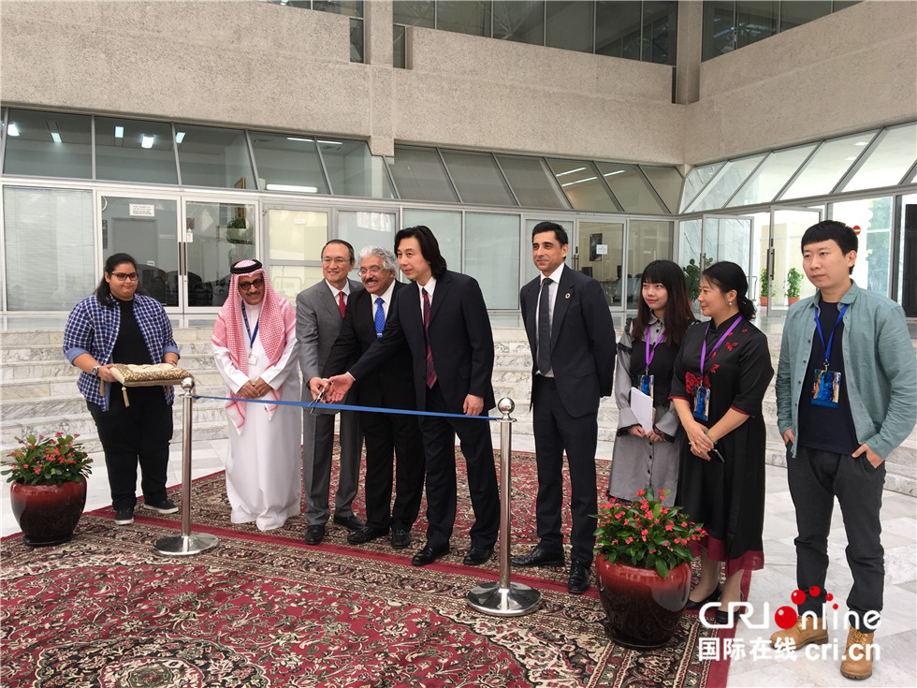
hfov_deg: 61.7
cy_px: 344
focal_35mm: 29
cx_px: 458
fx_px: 768
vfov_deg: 48.2
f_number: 2.2
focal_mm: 4.15
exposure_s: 1/60
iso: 25
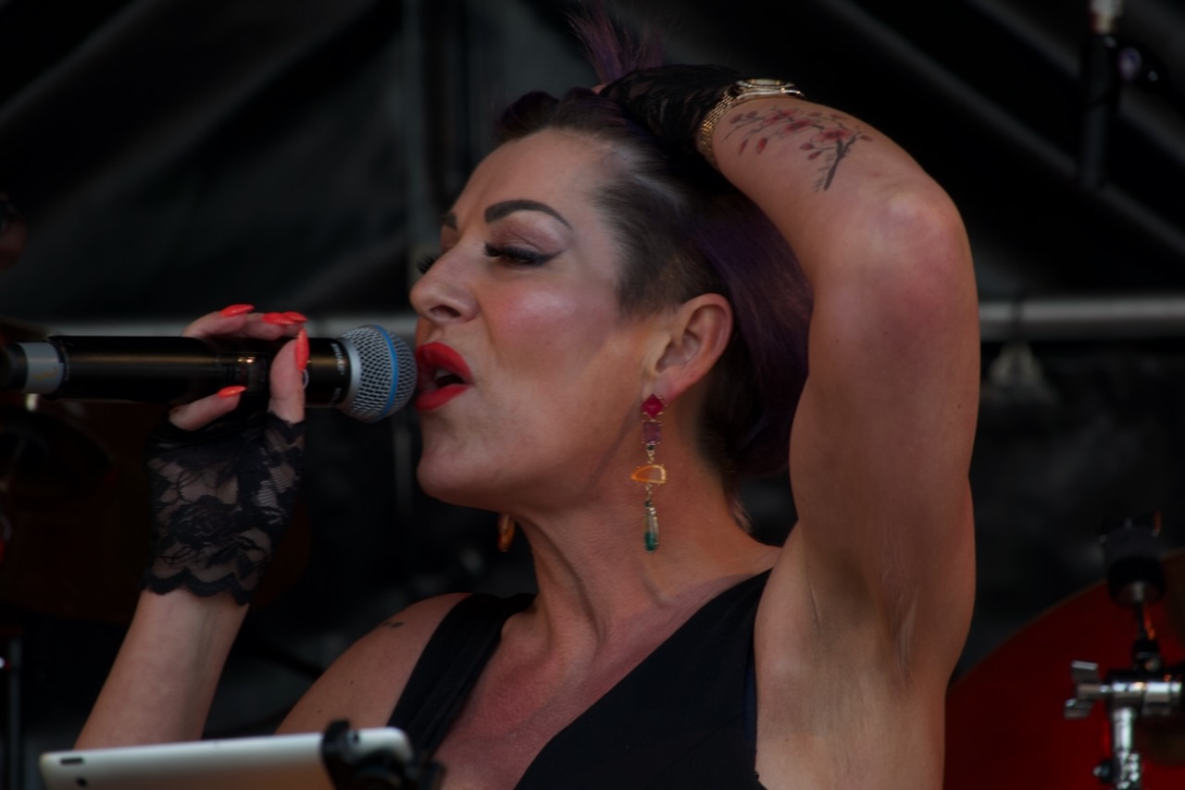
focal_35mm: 371
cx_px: 592
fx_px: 12214
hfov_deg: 5.6
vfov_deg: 3.7
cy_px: 395
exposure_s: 1/160
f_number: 4
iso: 100
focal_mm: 135.89
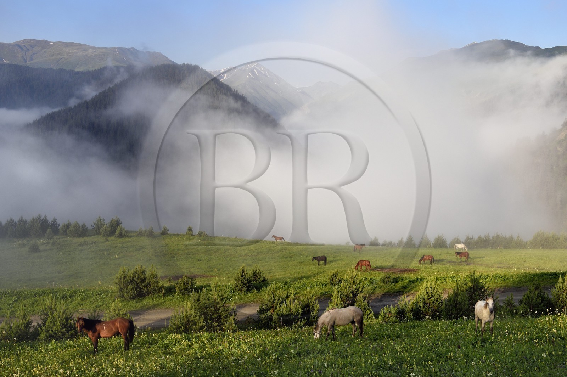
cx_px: 284
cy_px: 188
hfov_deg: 48.5
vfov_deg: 33.3
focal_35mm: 40
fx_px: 629
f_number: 11
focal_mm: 40
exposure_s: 1/320
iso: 400
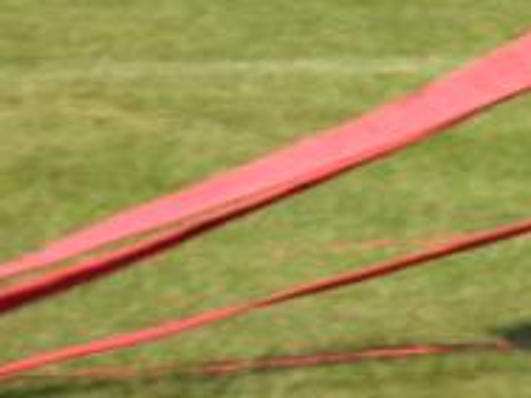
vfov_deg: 4.3
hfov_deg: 5.7
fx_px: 5323
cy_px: 56
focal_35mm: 347
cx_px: 723
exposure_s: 1/91.4
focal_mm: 17.1
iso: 50
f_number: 8.2
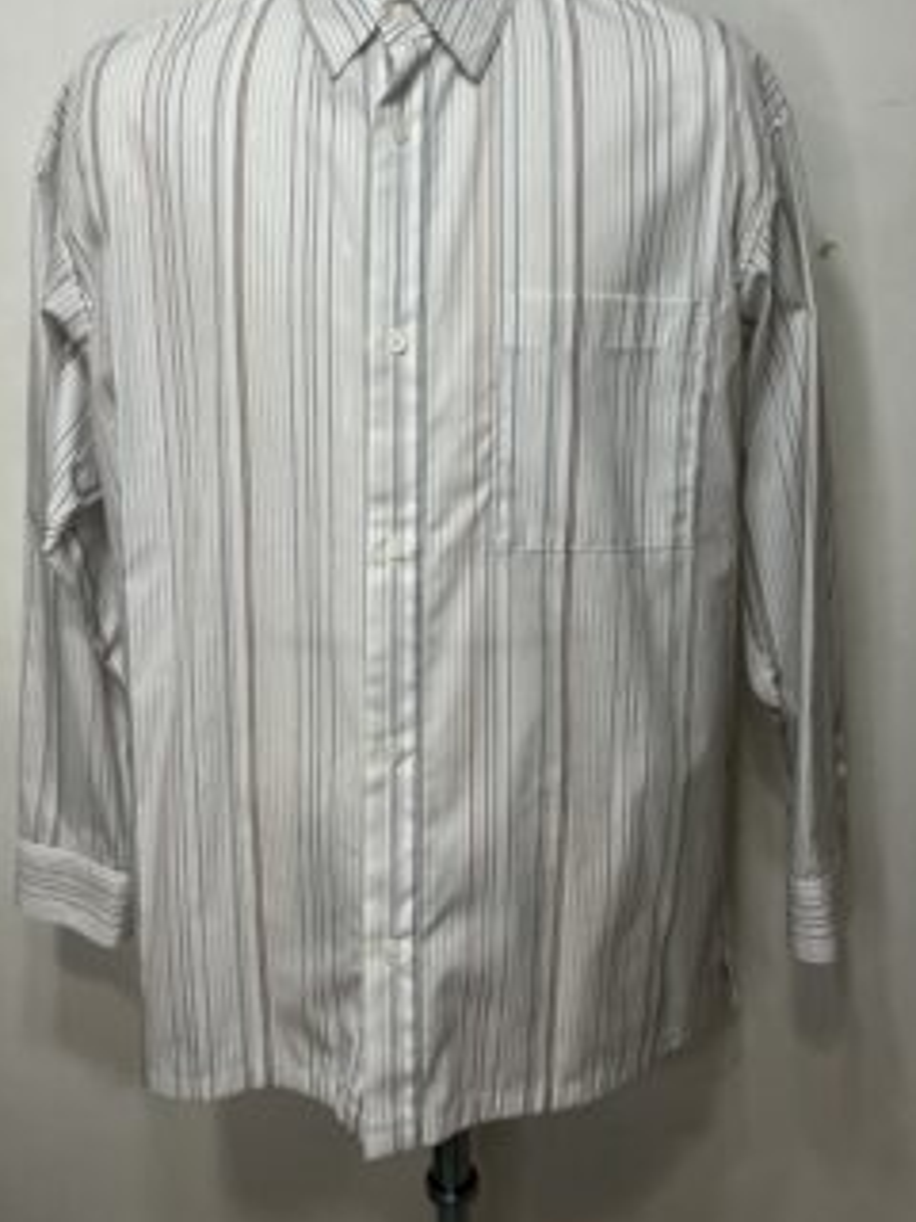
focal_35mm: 35
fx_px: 1235
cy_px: 477
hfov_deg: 40.7
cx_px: 443
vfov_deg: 52.2
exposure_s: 1/100
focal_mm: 3.99
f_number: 1.8
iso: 64
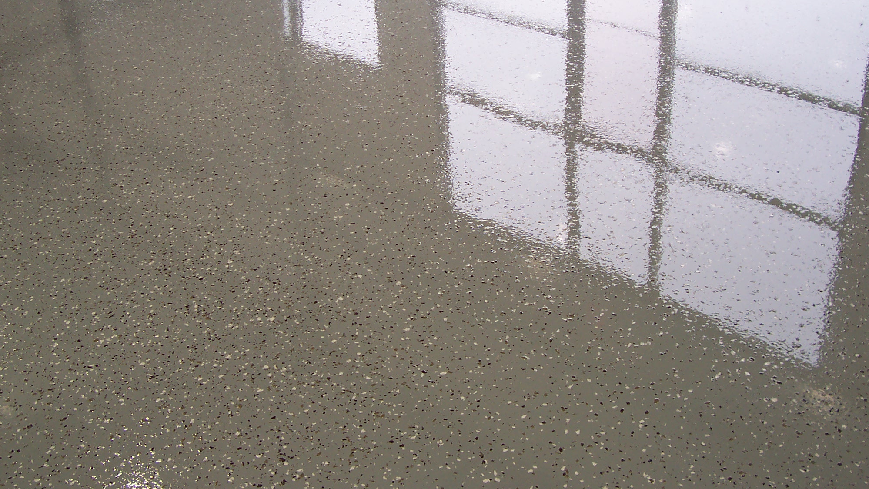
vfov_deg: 28.9
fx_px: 945
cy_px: 190
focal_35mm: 41
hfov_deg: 49.4
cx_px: 435
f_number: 2.8
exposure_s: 1/125
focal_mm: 5.6
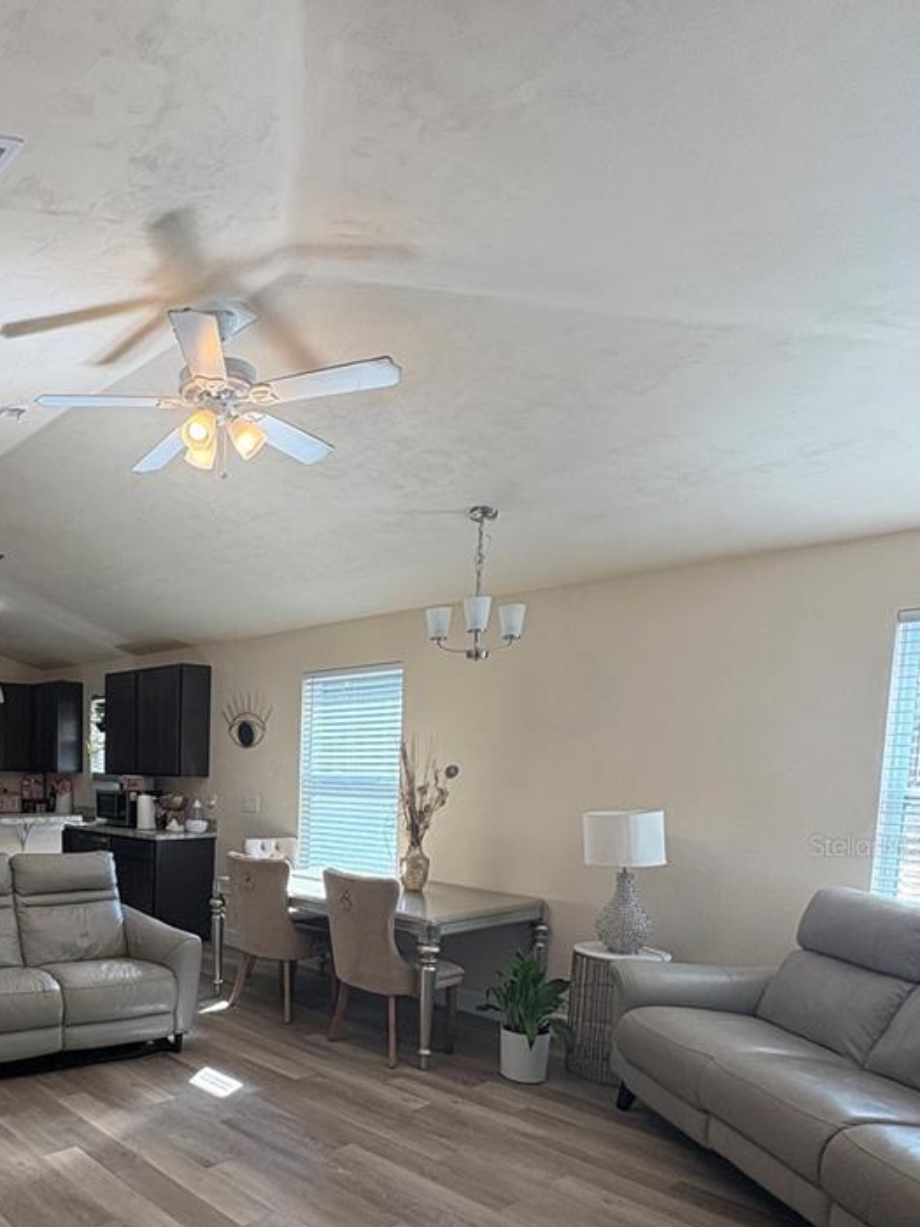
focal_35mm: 24
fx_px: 850
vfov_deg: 69.0
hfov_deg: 52.0
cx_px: 145
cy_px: 845
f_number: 2.2
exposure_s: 1/123
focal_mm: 2.22
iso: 125
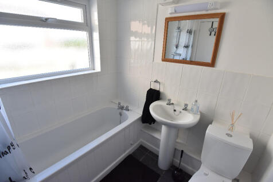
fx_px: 121
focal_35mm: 16
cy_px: 91
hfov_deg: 96.8
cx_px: 136
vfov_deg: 73.7
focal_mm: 16
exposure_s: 1/125
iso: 800
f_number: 6.3
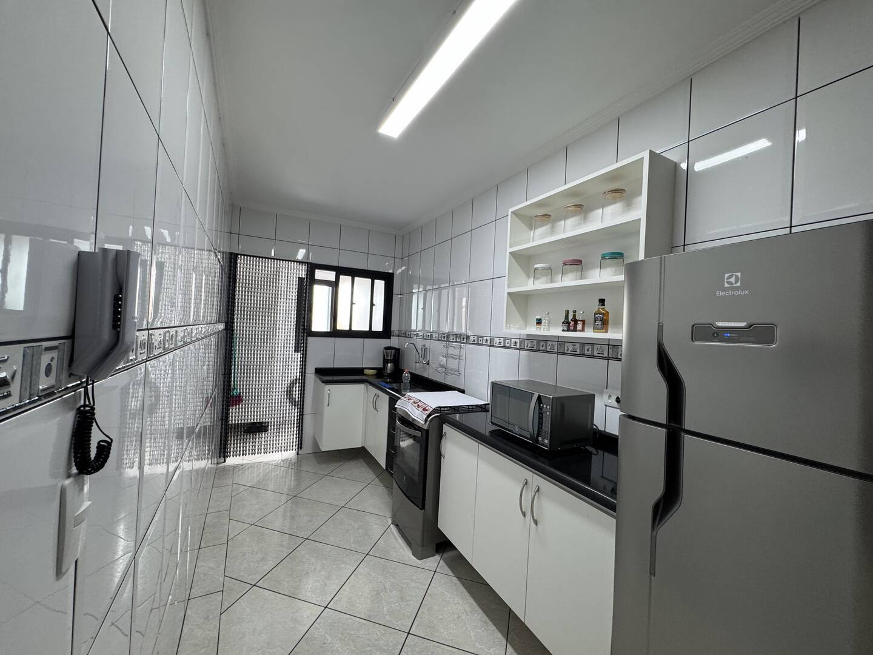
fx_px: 353
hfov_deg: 102.1
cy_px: 328
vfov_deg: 85.7
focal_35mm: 14
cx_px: 436
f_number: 2.2
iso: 200
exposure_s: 1/120
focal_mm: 2.22
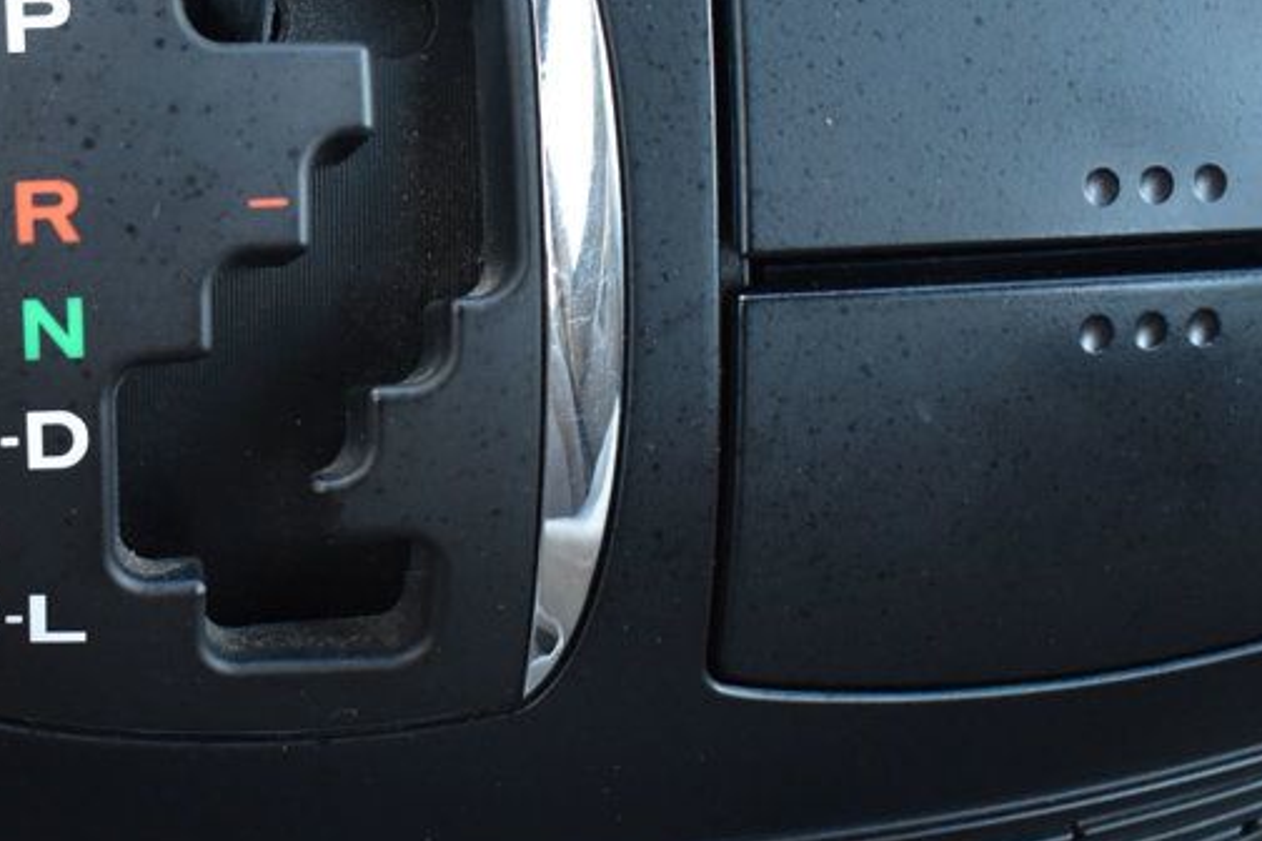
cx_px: 300
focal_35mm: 67
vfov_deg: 20.3
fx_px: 2349
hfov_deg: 29.6
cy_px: 358
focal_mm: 22
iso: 1600
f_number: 3.8
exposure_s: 1/13
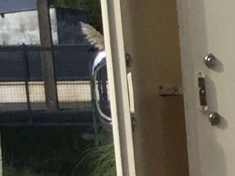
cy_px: 454
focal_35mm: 232
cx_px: 588
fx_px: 1575
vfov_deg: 6.1
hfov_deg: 7.8
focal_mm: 3.3
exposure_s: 1/2037
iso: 25
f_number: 2.4
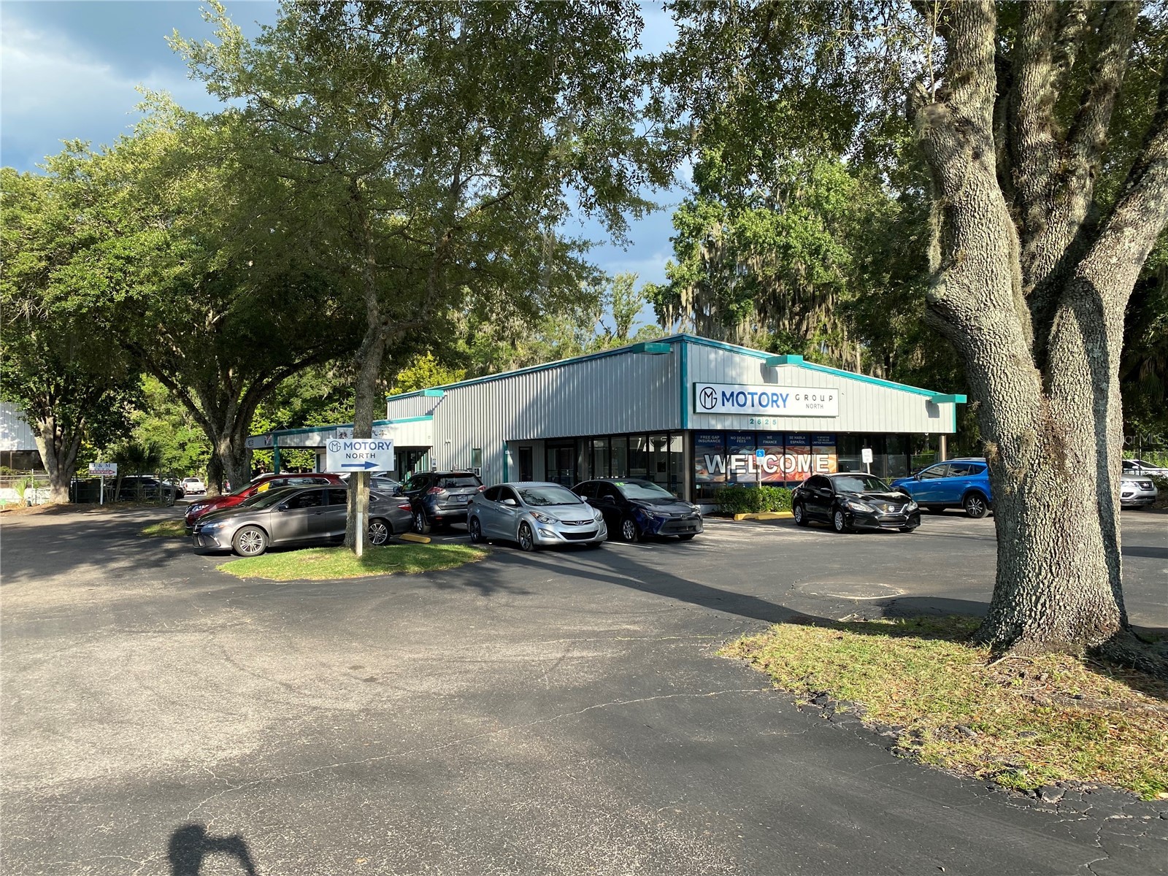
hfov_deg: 67.3
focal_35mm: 26
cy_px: 438
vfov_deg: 53.1
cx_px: 584
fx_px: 877
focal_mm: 4.25
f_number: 1.8
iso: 32
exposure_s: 1/898
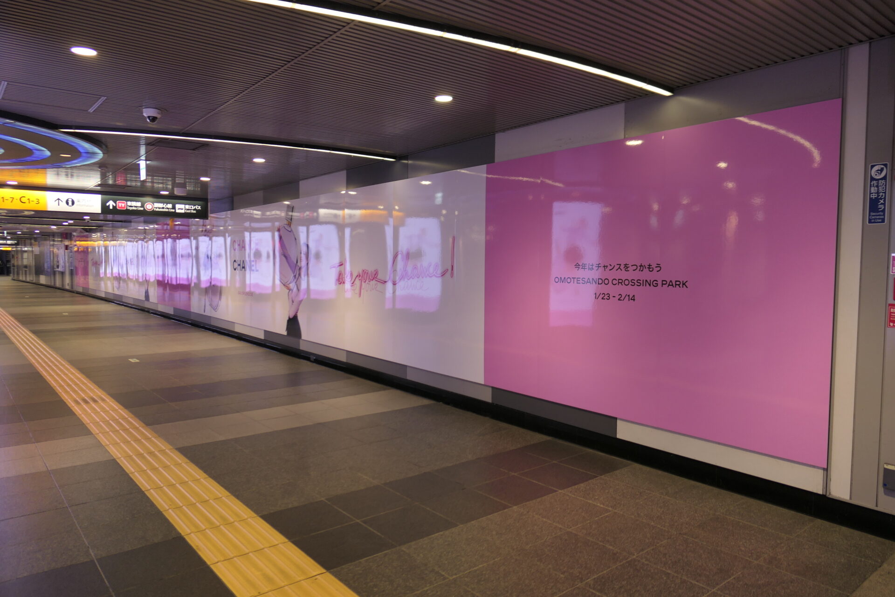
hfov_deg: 73.7
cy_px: 298
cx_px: 448
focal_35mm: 24
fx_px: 597
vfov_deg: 53.1
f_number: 1.4
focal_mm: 8.8
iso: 125
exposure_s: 1/80
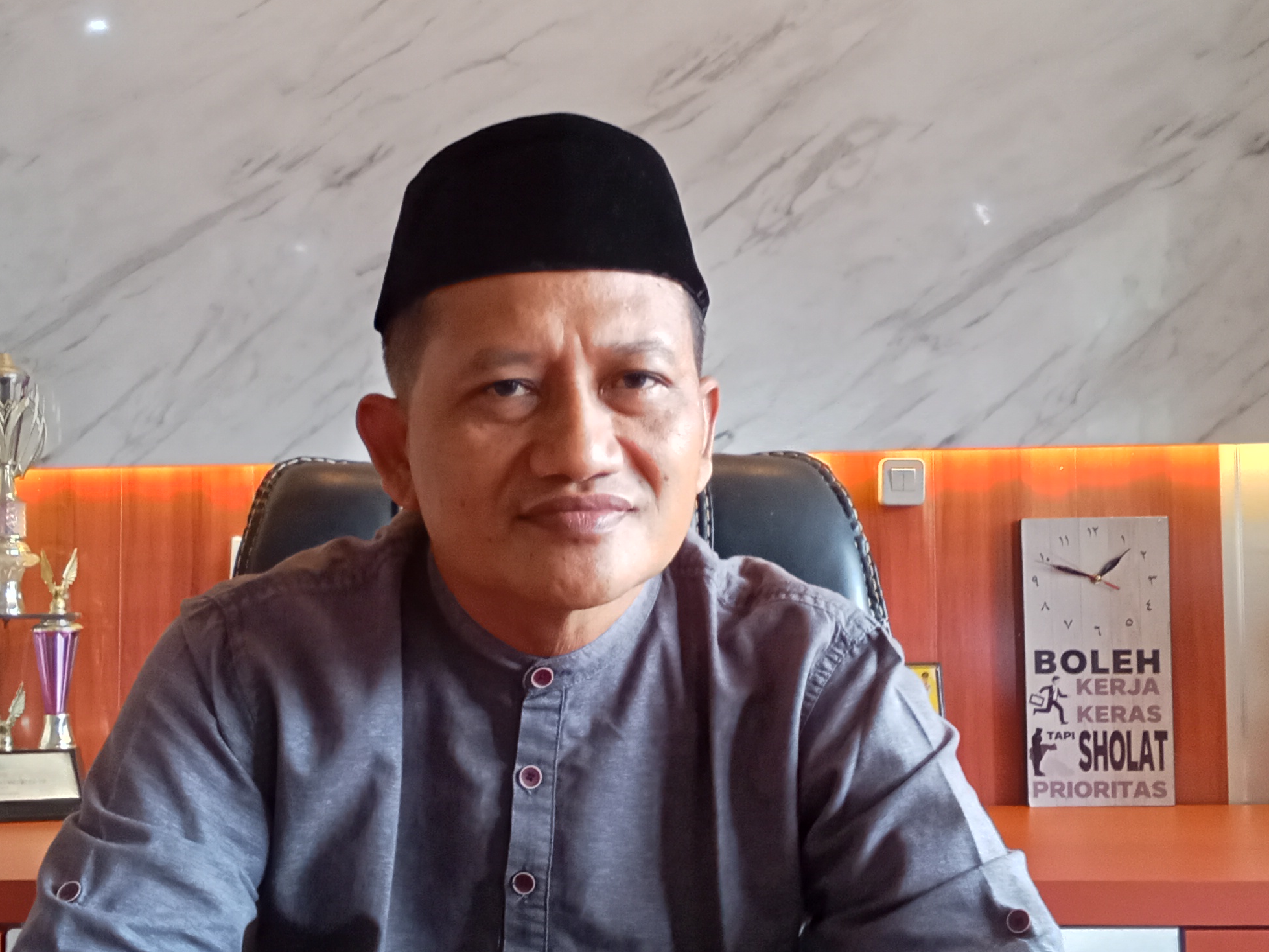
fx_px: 1650
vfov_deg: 32.2
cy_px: 500
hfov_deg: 42.0
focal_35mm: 45
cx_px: 541
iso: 279
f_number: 2
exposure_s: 1/33.3
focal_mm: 2.79
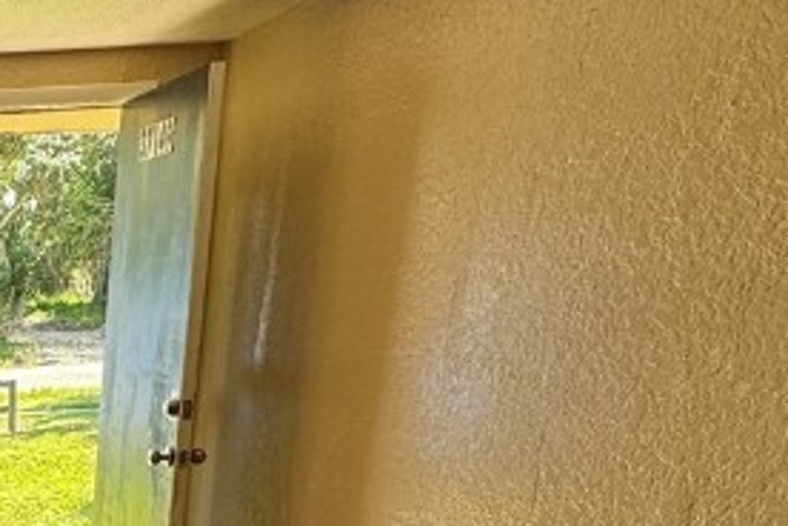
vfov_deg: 23.1
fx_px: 1182
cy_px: 620
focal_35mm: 54
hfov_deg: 28.1
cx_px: -317
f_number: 2.2
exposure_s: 1/103
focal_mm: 2.22
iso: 40
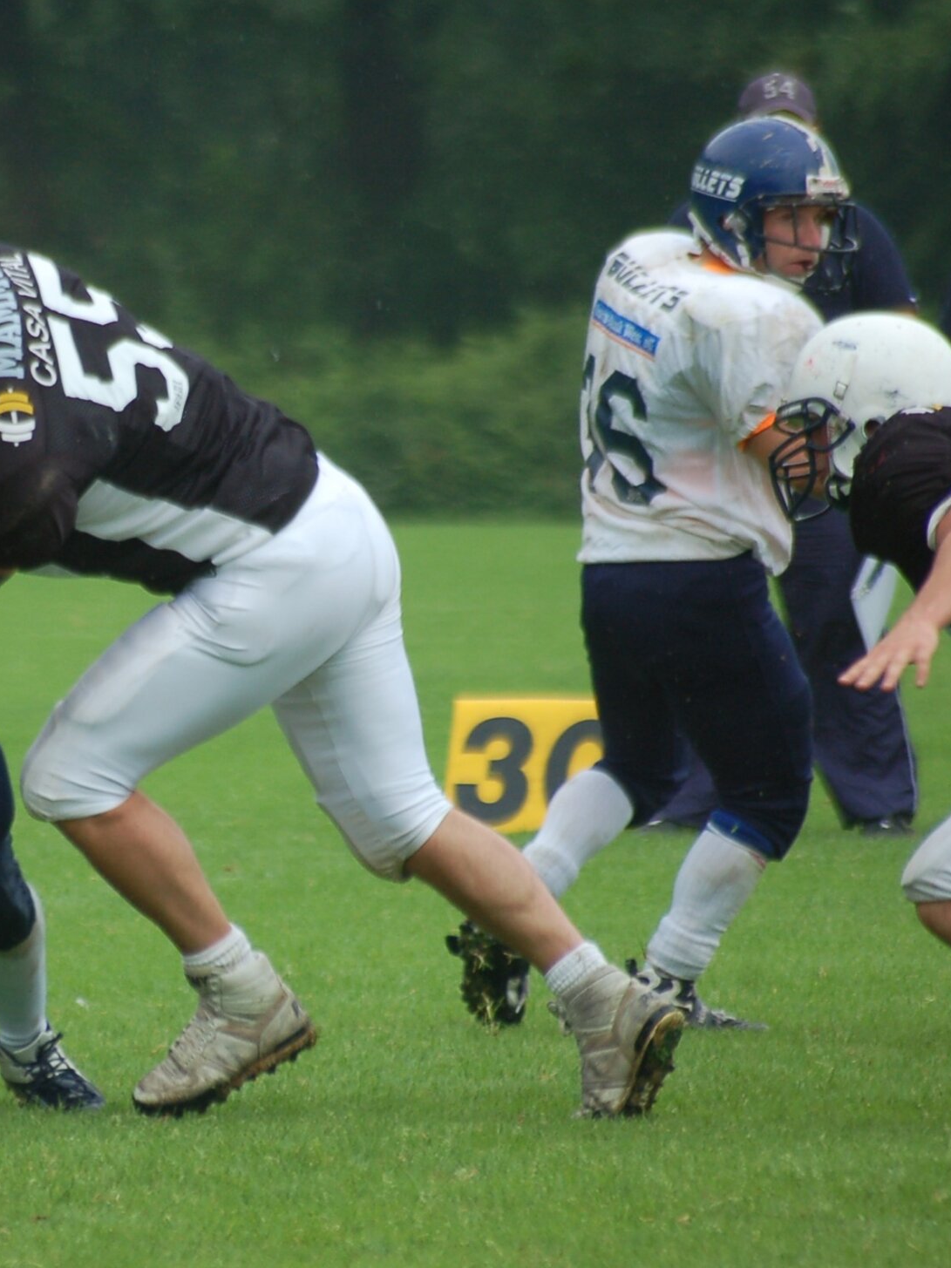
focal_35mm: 653
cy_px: 634
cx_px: 145
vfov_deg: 3.0
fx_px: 23923
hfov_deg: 2.3
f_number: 5.6
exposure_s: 1/640
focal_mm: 300
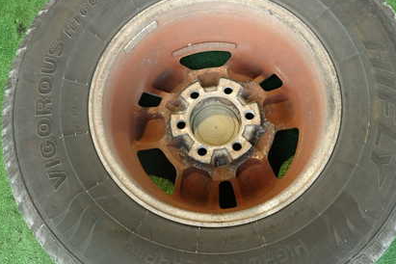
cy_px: 134
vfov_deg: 35.1
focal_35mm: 38
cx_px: 215
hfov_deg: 50.6
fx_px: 418
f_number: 2
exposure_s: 1/30
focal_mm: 4.5
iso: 250
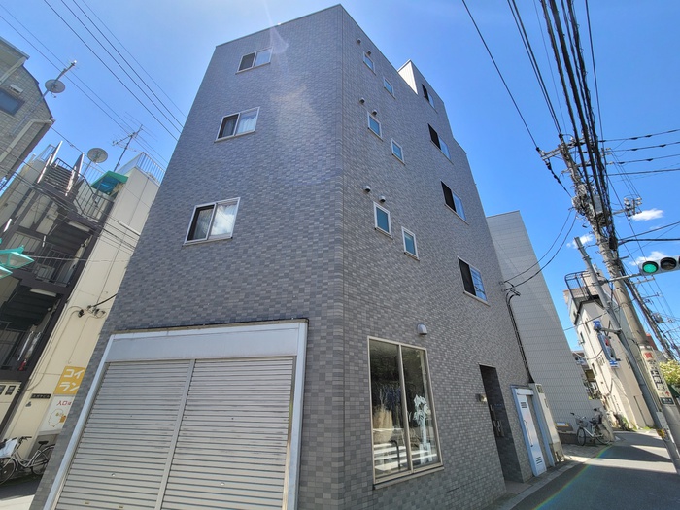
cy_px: 255
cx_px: 340
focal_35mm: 13
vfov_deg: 89.9
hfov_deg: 106.2
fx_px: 255
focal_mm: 2.2
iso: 64
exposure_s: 1/859
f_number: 2.2
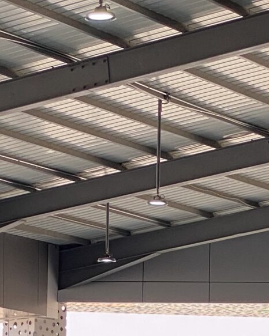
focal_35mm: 223
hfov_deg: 6.9
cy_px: 705
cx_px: -18
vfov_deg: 8.2
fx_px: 2220
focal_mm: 6
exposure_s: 1/241
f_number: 2
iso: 20
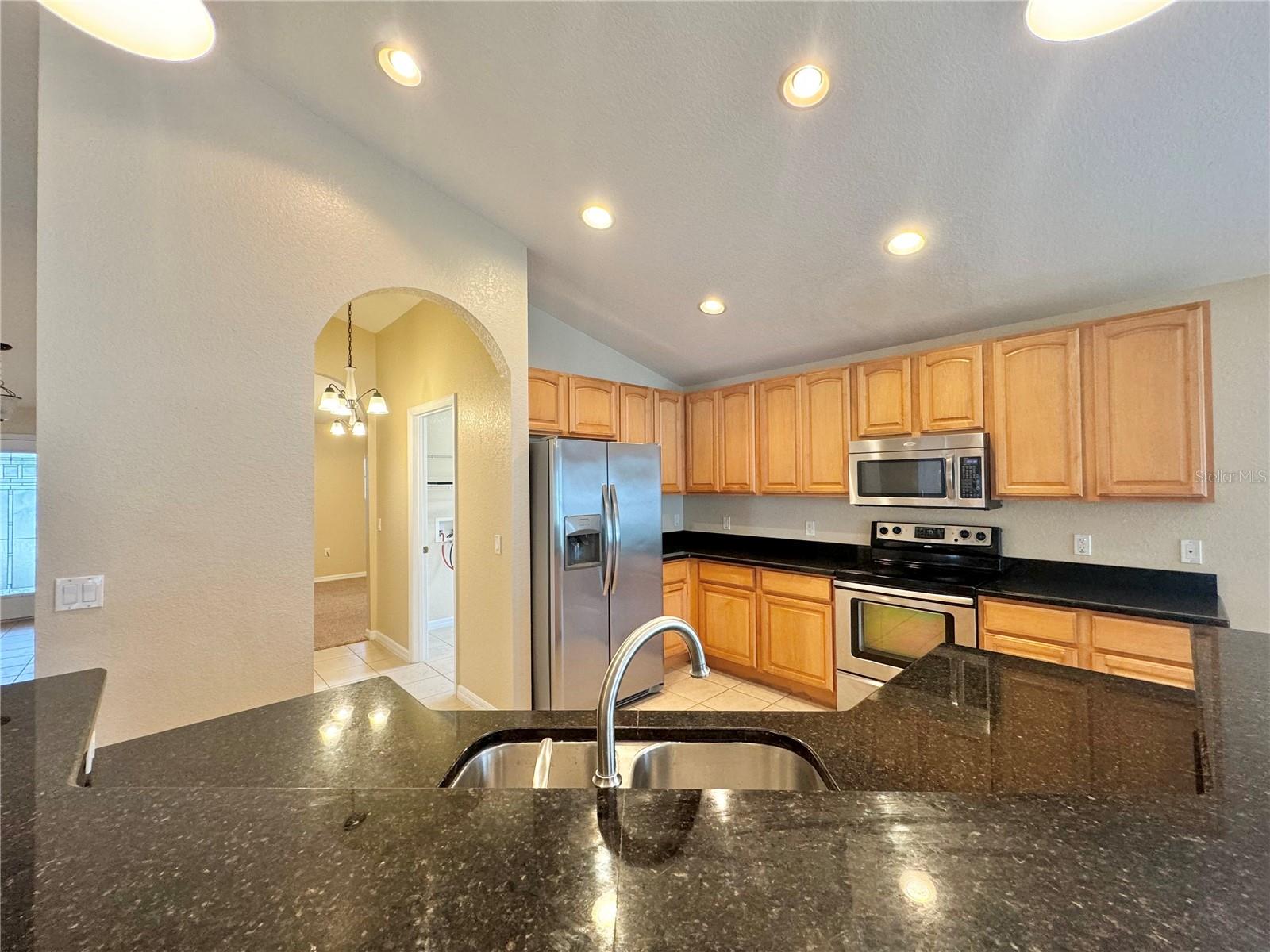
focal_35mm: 14
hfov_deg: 102.1
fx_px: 514
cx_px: 635
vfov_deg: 85.7
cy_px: 476
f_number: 2.2
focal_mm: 2.22
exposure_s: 1/60
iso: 200
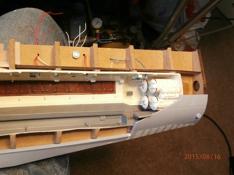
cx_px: 117
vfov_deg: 37.7
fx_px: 257
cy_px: 88
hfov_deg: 49.0
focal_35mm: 38
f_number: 3.9
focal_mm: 6.67
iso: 200
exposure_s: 1/13
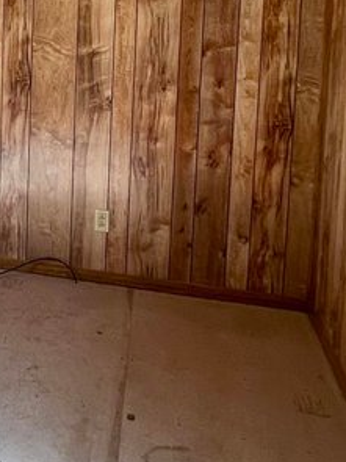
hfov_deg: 25.5
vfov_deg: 36.1
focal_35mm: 50
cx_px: -90
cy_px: 54
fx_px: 667
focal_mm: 1.57
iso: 100
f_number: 1.8
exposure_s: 1/99
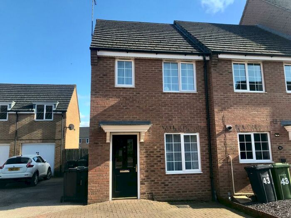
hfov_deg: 63.4
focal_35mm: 28
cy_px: 109
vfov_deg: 49.7
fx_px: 235
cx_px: 146
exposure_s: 1/1041
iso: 20
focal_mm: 3.99
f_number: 1.8
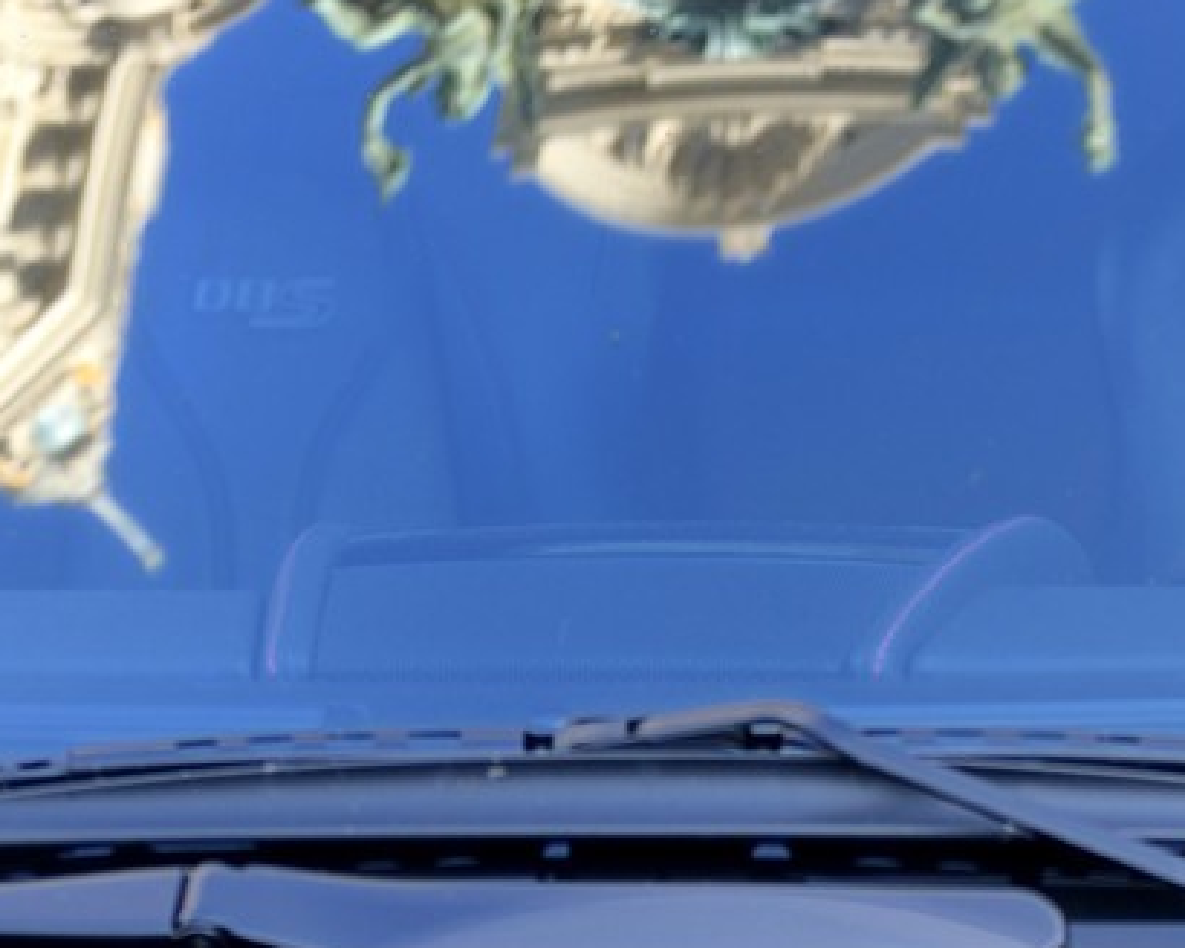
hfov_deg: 13.8
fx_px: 4875
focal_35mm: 139
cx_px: 724
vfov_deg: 10.4
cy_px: 1792
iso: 200
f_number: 2.8
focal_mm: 38
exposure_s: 1/200
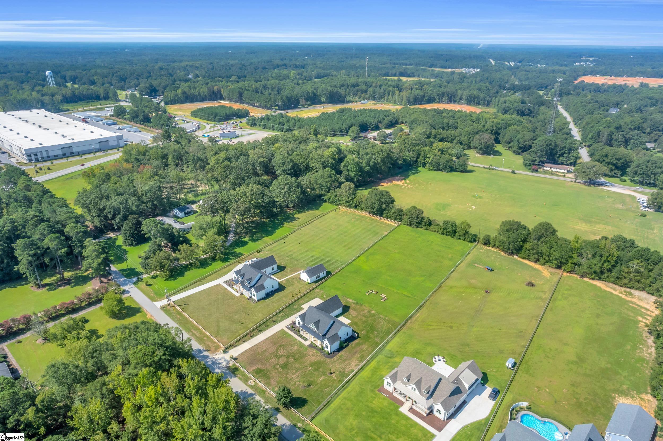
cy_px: 220
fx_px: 405
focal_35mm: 22
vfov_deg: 57.2
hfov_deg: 78.6
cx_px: 332
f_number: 2.8
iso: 110
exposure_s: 1/240
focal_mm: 8.38
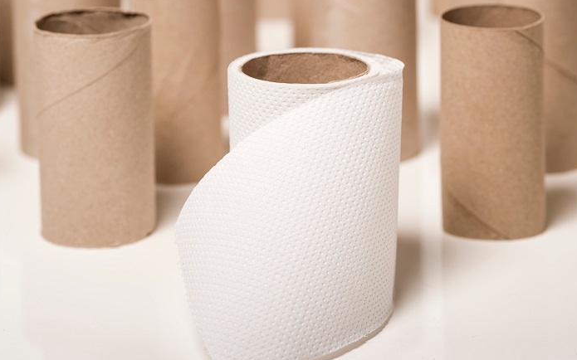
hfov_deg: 13.6
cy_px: 127
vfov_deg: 8.5
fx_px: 2421
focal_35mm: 154
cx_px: 299
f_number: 5
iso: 100
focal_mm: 105
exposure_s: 1/160
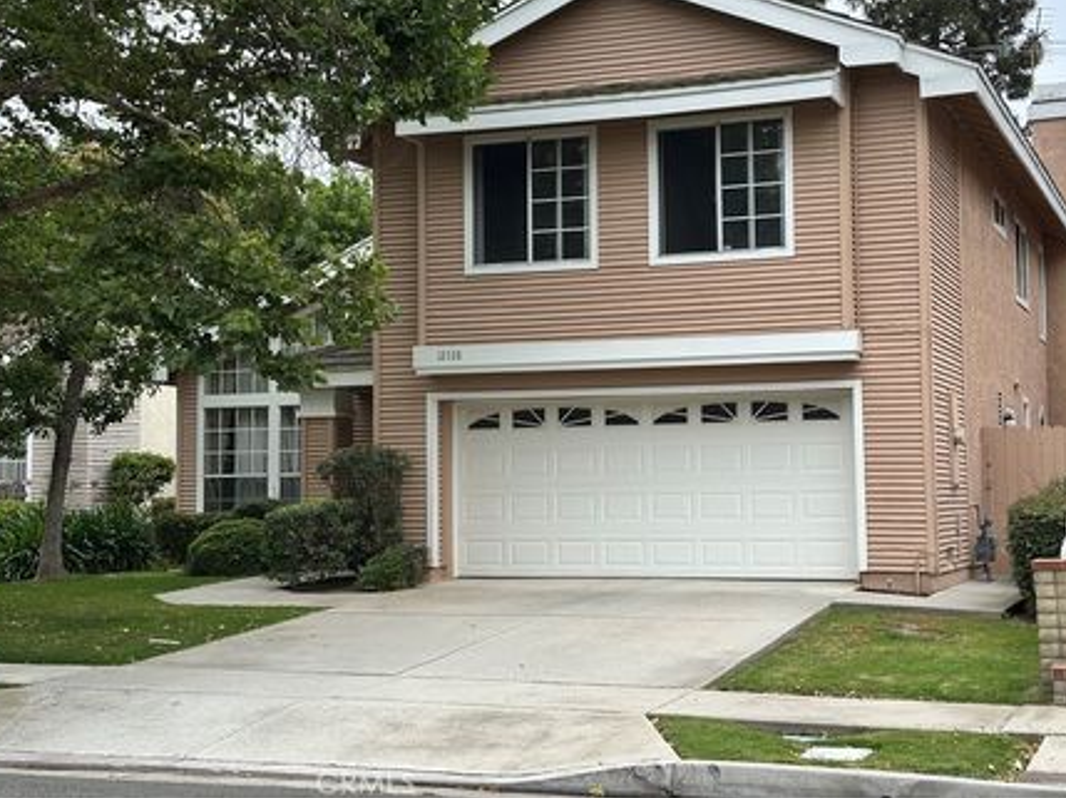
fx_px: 1723
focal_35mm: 56
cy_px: 334
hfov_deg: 34.3
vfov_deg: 26.0
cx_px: 586
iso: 64
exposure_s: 1/911
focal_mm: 6.86
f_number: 1.78
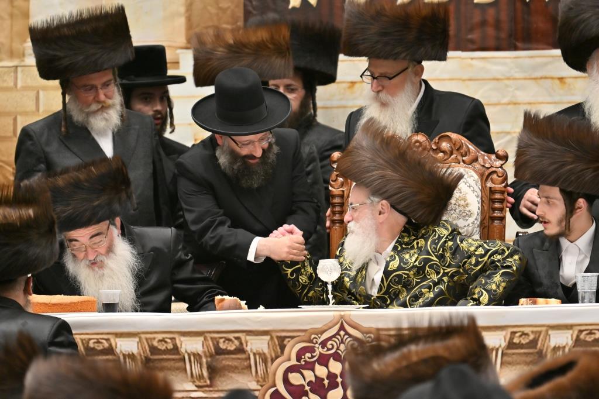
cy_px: 200
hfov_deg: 6.9
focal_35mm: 300
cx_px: 300
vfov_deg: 4.6
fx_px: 4990
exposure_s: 1/400
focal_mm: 200
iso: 320
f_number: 2.8
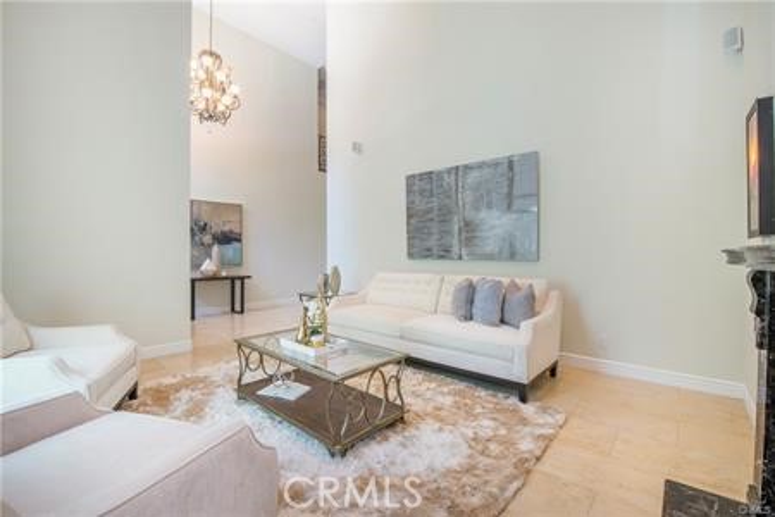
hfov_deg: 100.4
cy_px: 258
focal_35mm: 15
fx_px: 323
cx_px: 388
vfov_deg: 77.3
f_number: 22
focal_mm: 15
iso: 200
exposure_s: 1/2.5
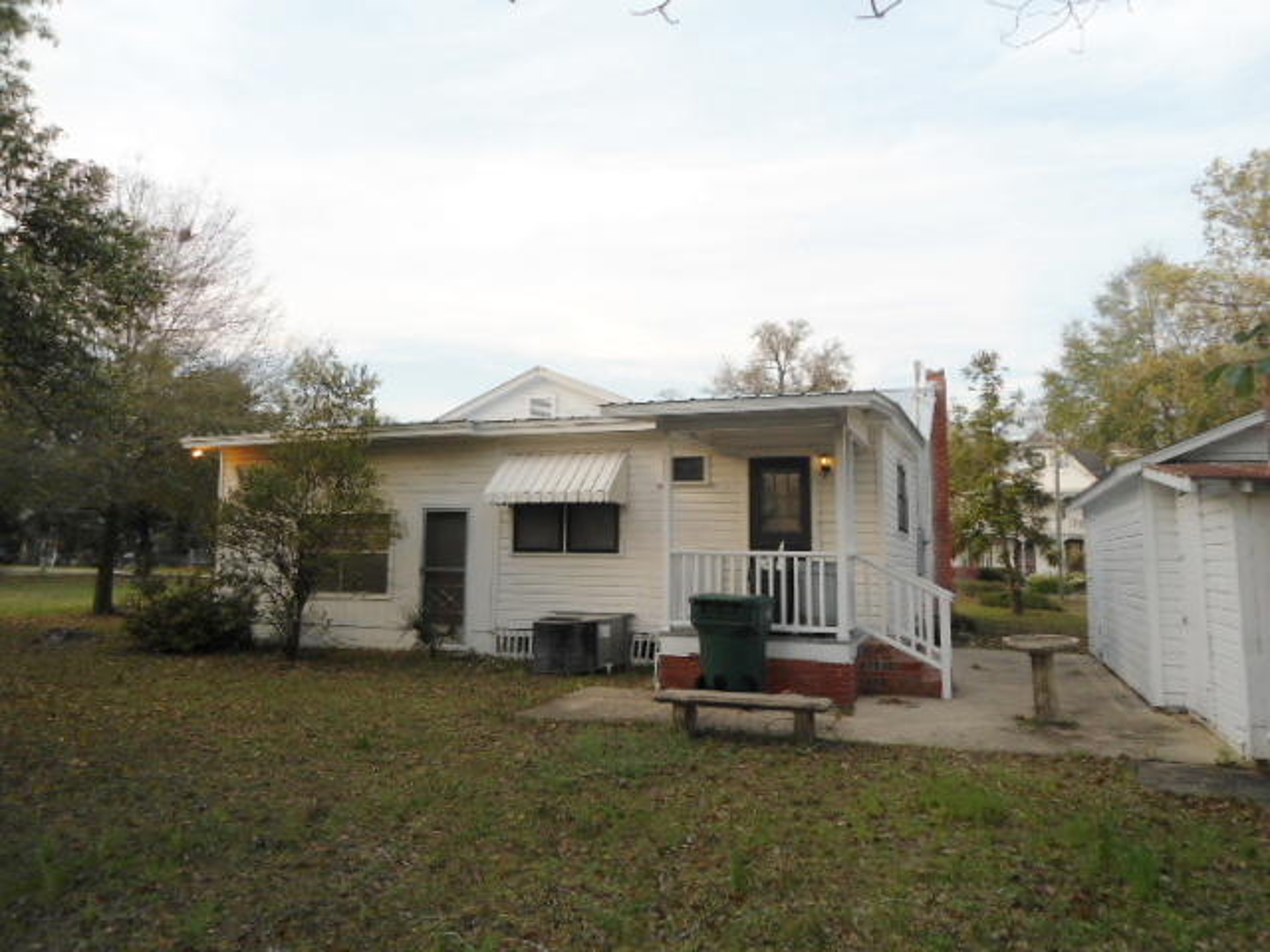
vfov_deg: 53.1
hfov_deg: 67.3
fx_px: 954
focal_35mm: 26
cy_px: 476
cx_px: 635
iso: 100
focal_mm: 4.7
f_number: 2.8
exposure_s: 1/250
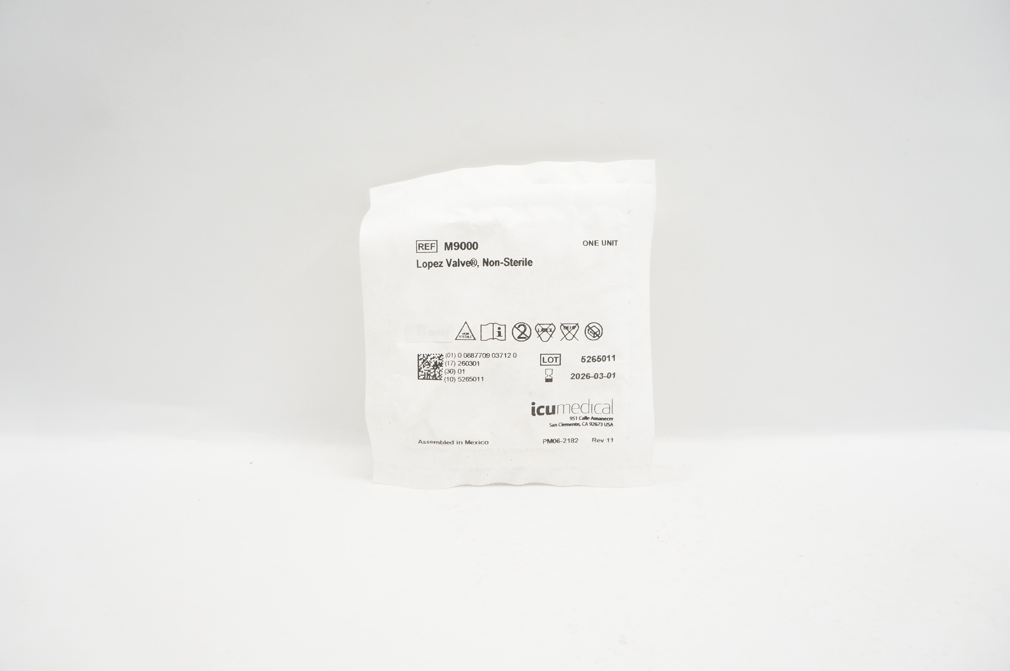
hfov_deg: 67.4
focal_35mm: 27
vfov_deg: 47.8
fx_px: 757
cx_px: 505
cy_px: 336
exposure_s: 1/30
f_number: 5.6
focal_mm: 18
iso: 200
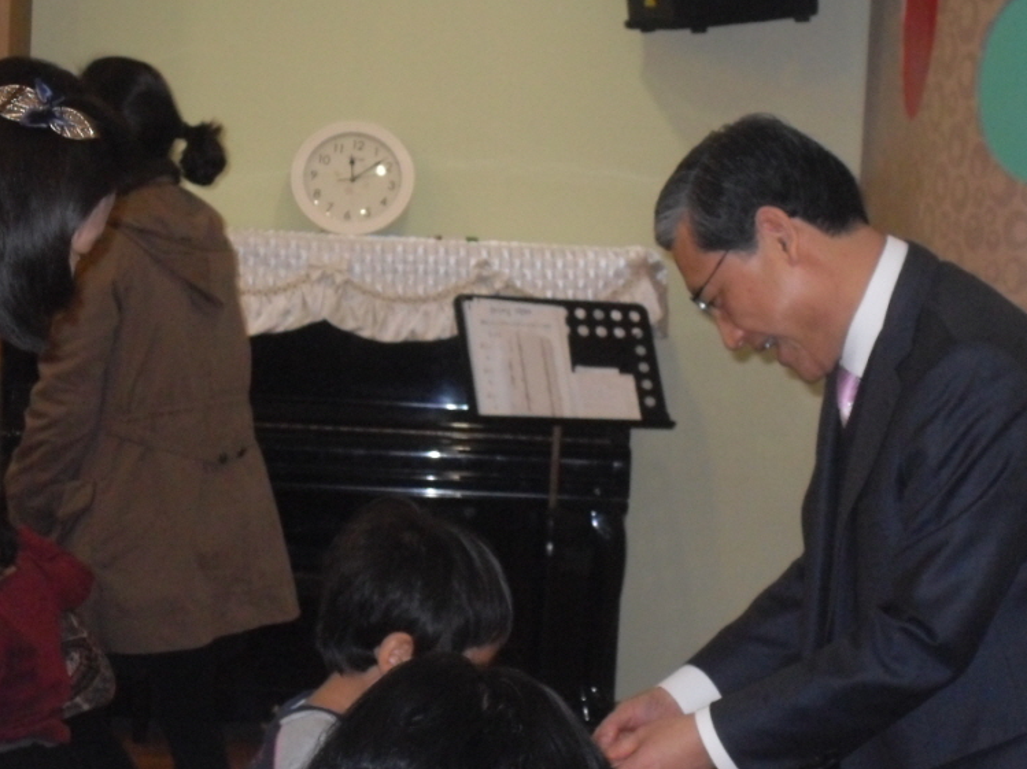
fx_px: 2995
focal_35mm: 101
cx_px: 590
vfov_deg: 14.6
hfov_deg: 19.4
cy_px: 415
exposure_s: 1/90
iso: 400
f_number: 4.4
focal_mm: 13.5
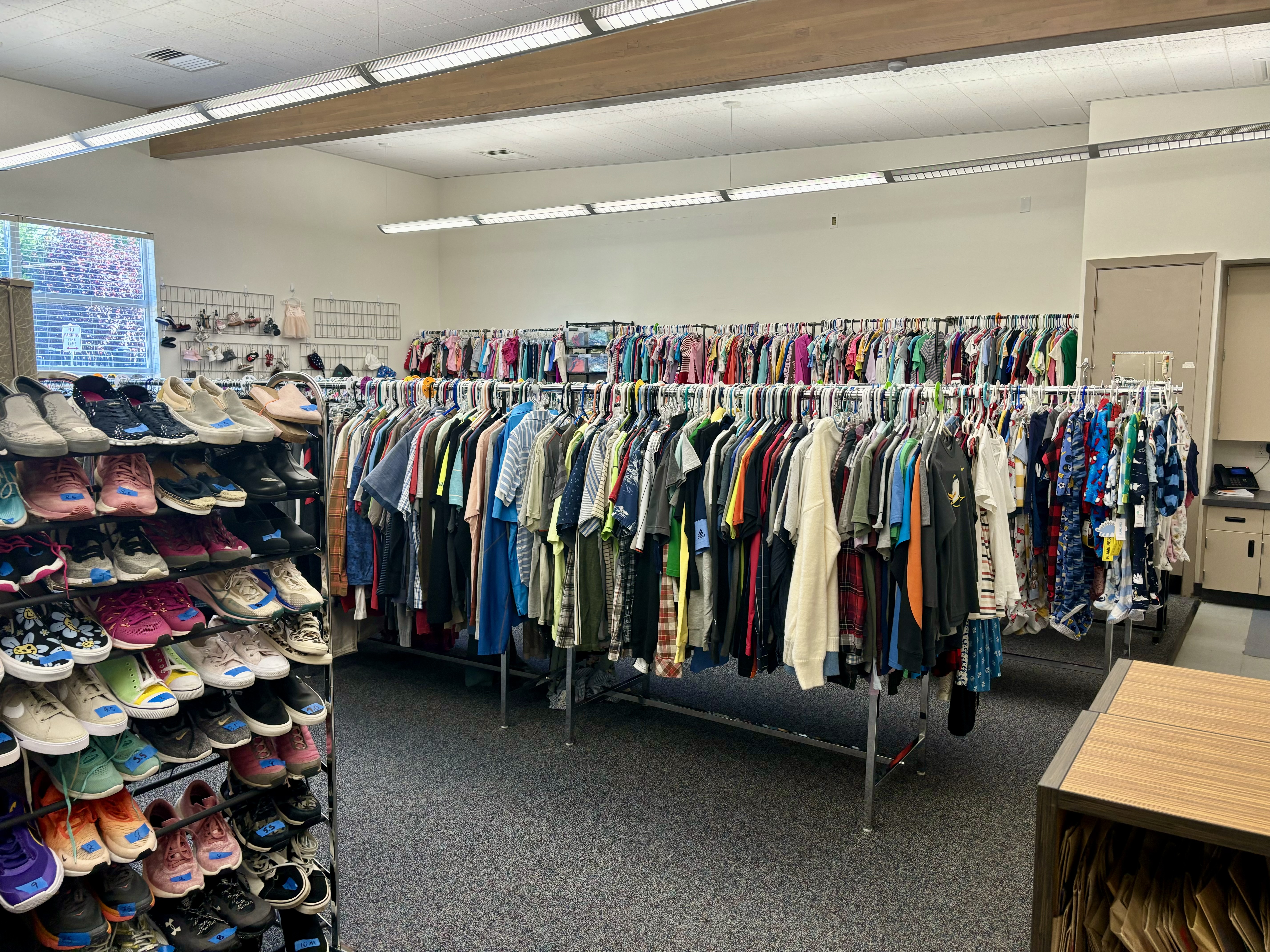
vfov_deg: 53.1
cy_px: 476
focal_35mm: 26
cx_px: 635
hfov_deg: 67.3
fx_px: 954
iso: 64
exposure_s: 1/60
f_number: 1.6
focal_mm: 5.96
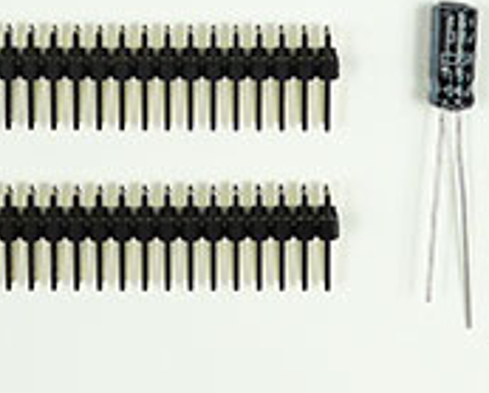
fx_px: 1464
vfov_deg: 14.7
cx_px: 237
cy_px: -105
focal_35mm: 101
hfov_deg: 19.0
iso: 80
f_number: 2.8
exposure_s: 1/200
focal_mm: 6
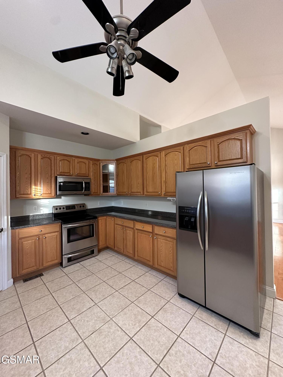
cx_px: 142
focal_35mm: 14
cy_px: 188
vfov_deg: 102.1
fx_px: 153
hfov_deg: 85.7
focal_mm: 2.22
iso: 320
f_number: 2.2
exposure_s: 1/60
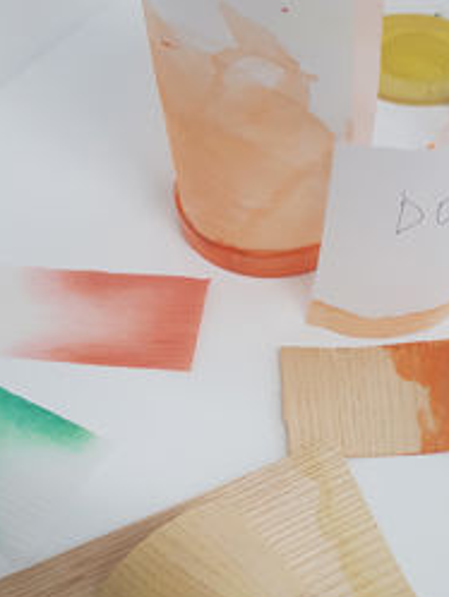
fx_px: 674
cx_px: 252
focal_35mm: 39
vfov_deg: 46.6
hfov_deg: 36.8
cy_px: 426
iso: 64
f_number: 1.7
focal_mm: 4.2
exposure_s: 1/50
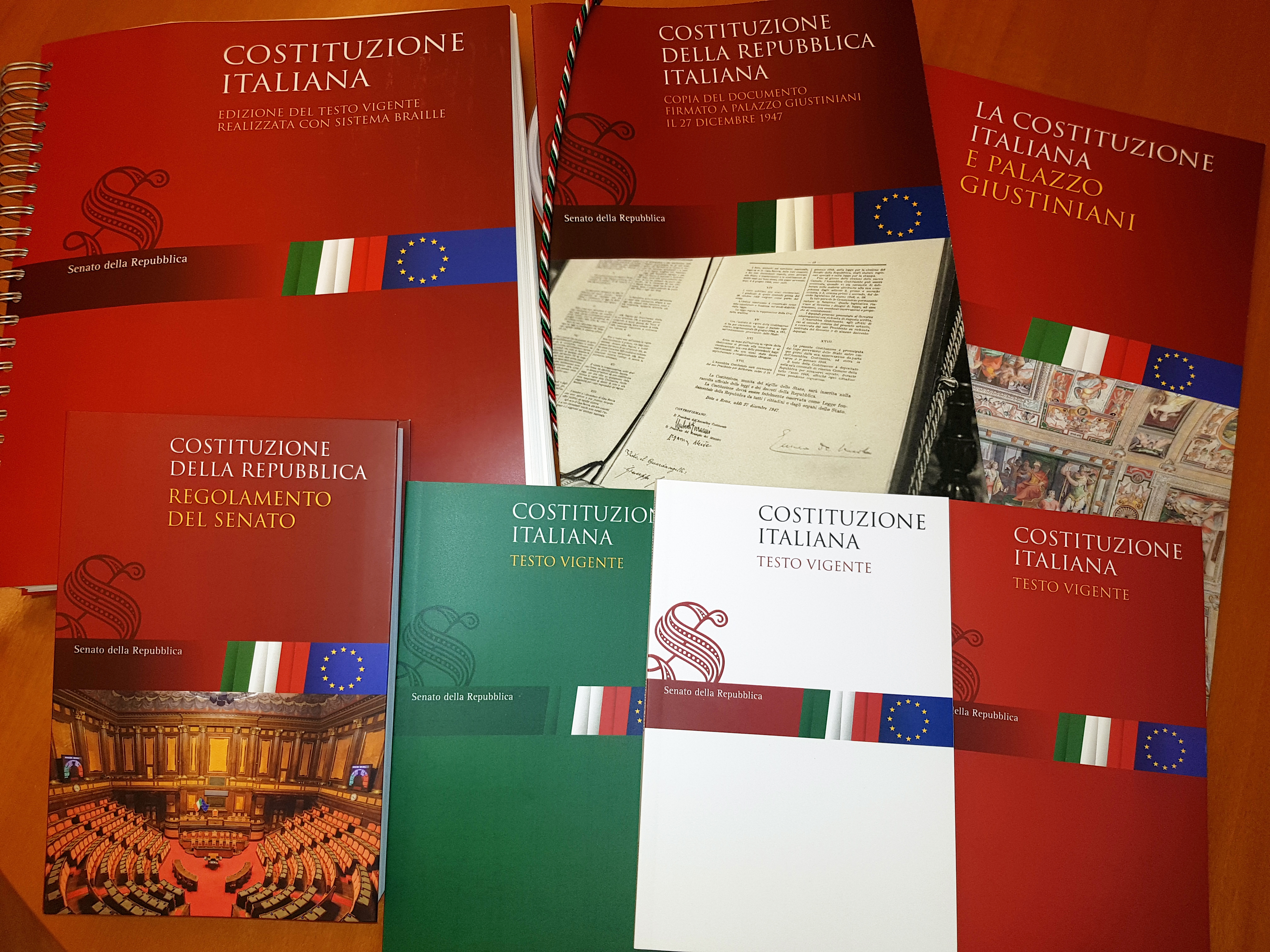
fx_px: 954
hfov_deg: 67.3
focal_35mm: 26
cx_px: 635
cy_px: 476
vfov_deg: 53.1
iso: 40
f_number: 1.7
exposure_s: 1/117
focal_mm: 4.2
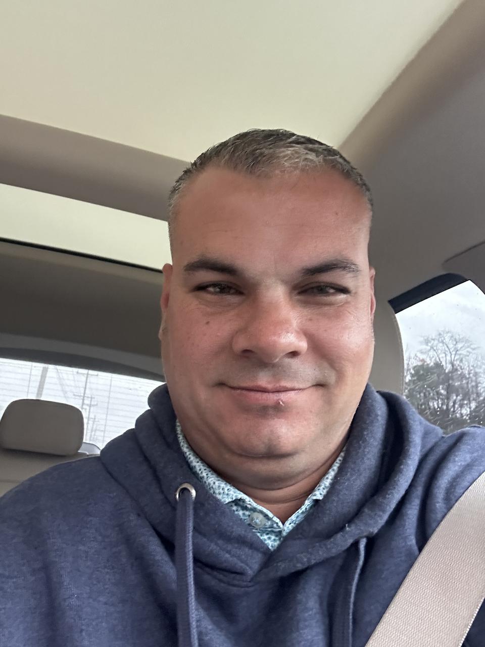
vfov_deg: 60.0
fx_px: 560
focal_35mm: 30
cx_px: 242
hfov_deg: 46.8
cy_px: 324
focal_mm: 2.69
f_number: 1.9
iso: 400
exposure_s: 1/32
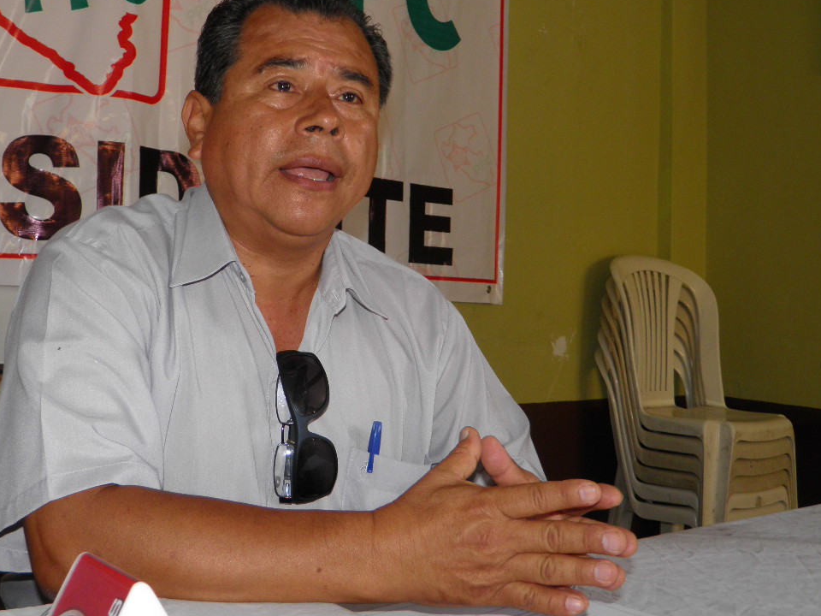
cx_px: 326
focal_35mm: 40
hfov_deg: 46.5
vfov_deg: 35.8
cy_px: 234
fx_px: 949
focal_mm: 5.5
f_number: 3
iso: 100
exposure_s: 1/40
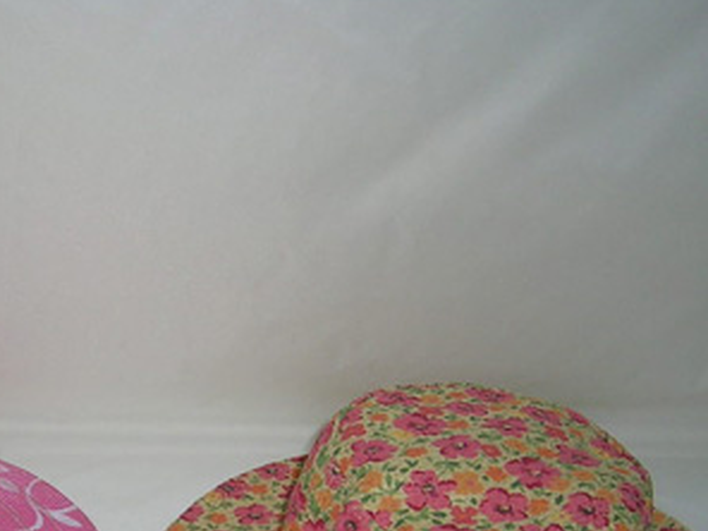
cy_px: 533
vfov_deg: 20.1
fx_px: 1452
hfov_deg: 26.7
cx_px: 110
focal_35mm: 71
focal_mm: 5.4
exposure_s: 1/60.1
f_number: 2.8
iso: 50
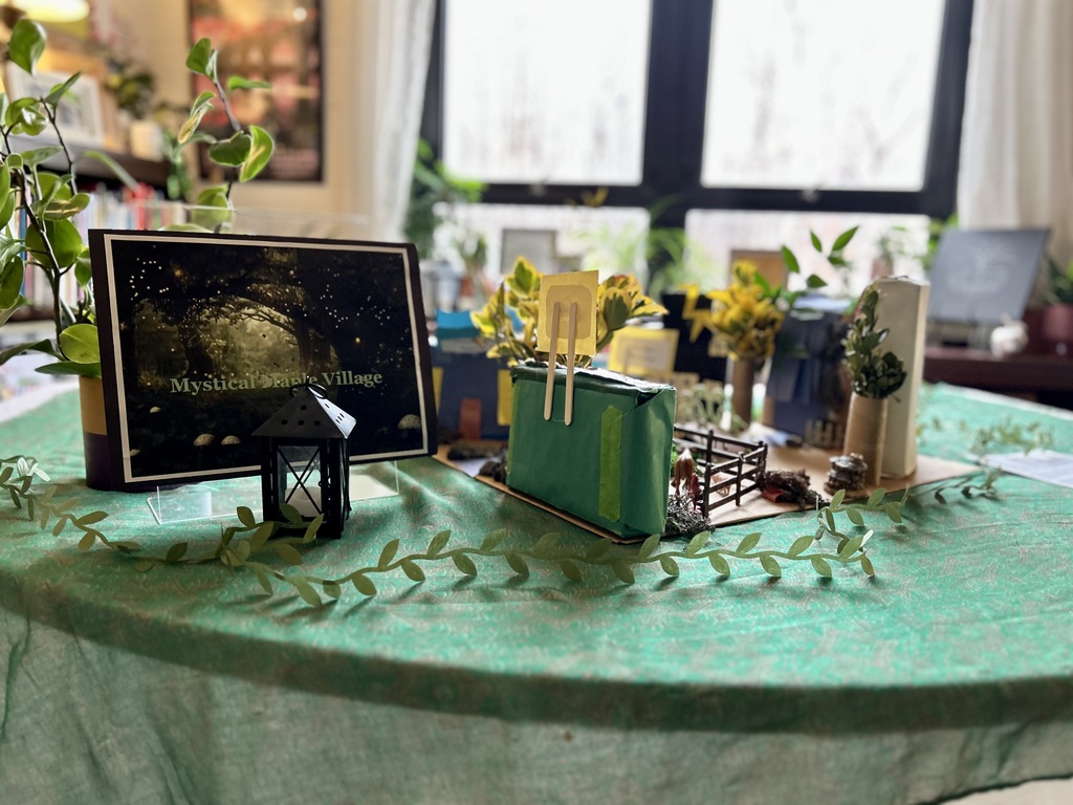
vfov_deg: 53.1
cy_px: 402
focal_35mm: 26
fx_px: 806
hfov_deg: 67.3
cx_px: 536
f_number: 1.5
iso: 200
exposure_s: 1/60
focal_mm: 5.7
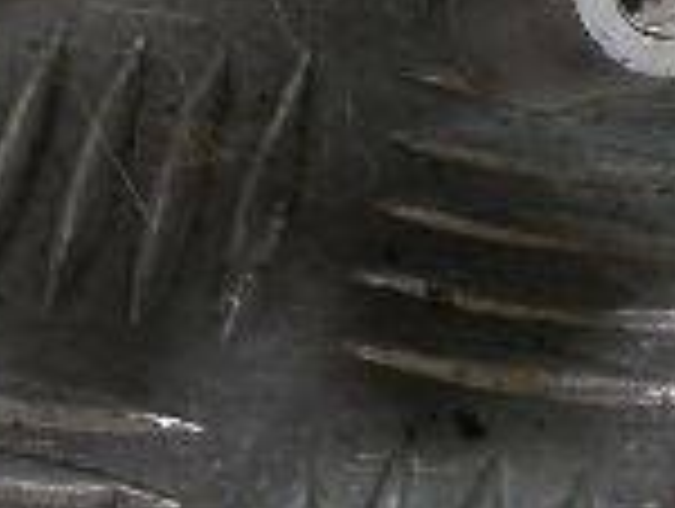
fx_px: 3594
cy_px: -881
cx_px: 148
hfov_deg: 10.7
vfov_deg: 7.4
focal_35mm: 184
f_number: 3.5
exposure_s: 1/73.2
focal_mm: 4.7
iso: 64
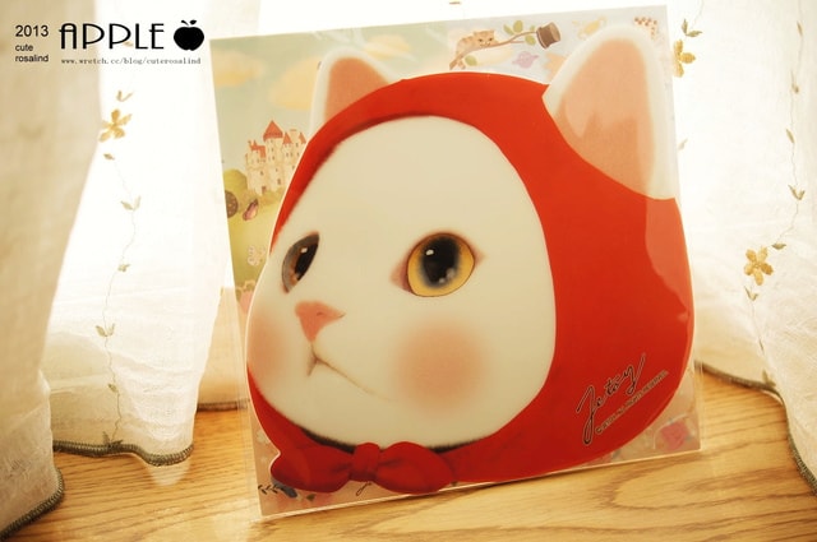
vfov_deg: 25.7
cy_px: 271
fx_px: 1190
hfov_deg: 37.9
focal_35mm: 52
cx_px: 408
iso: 100
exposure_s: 1/160
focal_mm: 35
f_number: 1.8
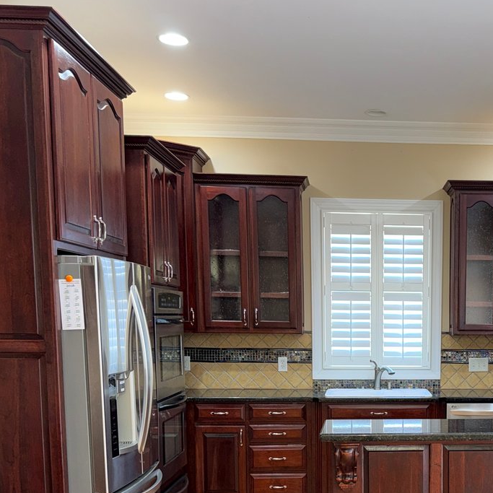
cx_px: 418
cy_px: 402
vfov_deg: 34.8
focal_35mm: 47
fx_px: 757
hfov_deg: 34.5
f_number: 1.78
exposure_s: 1/18
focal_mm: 6.76
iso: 80
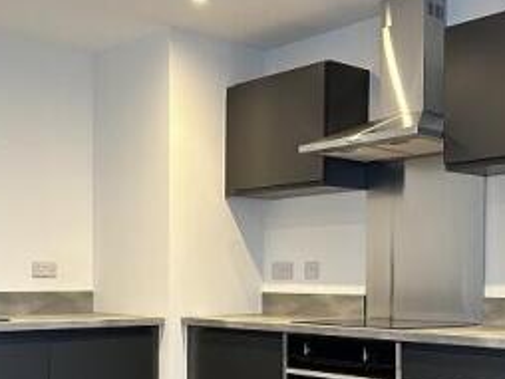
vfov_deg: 26.3
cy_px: 285
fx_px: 803
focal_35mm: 55
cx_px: 174
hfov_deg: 34.6
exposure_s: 1/64
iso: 250
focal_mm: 6.86
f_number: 1.78
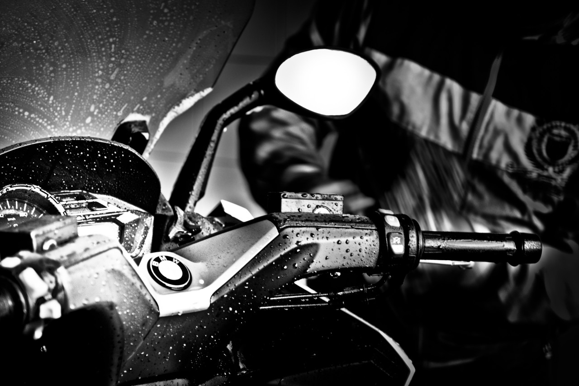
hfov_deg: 17.1
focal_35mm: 120
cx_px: 290
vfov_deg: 11.4
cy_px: 193
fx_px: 1930
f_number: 4
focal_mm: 120
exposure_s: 1/40
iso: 320
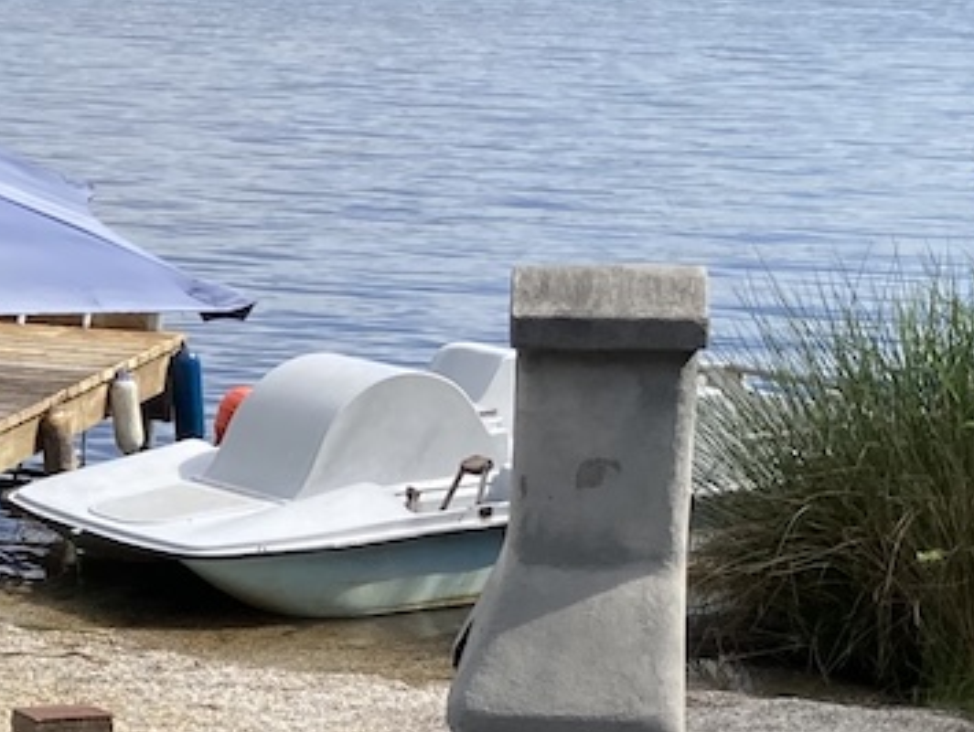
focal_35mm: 115
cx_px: -499
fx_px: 3239
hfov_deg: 15.7
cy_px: 747
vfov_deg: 12.7
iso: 20
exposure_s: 1/1845
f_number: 1.8
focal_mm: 3.99
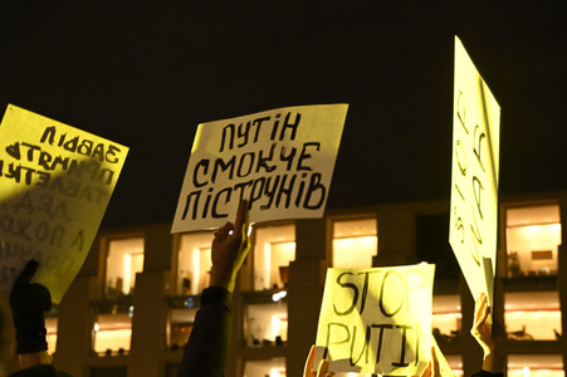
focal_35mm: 72
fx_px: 1133
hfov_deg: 28.1
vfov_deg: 18.9
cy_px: 188
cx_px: 284
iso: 8000
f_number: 5.6
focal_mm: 72
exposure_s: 1/30
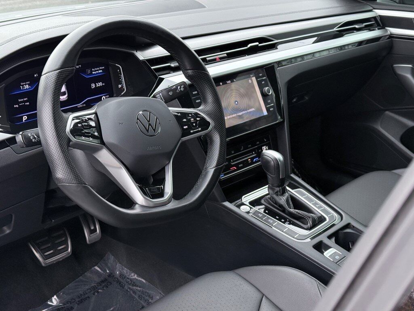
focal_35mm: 48
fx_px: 574
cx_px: 207
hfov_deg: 39.7
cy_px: 156
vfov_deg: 30.3
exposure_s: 1/242
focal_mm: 6.76
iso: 100
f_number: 1.78
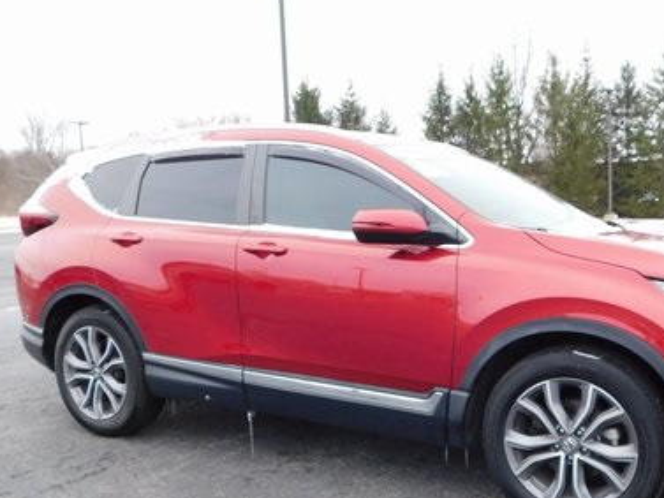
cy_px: 341
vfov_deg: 36.4
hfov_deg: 47.3
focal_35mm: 39
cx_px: 423
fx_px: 748
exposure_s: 1/60
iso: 125
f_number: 3
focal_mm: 4
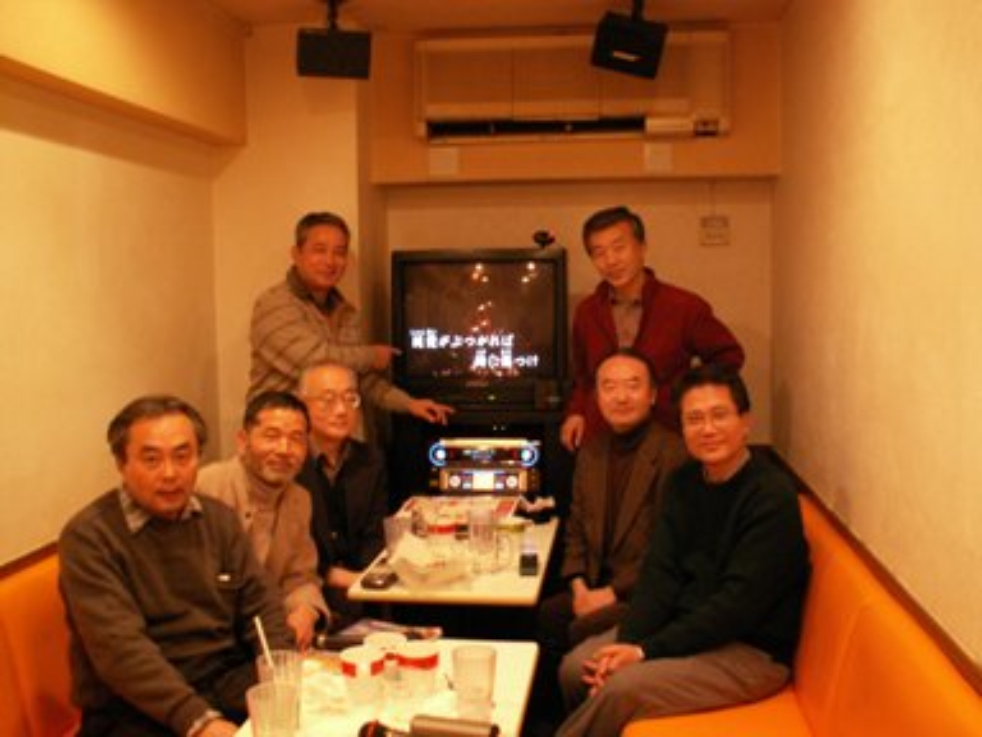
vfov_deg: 40.7
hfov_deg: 52.6
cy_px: 368
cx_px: 491
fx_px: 993
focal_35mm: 35
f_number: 2.8
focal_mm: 5.86
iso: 160
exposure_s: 1/5
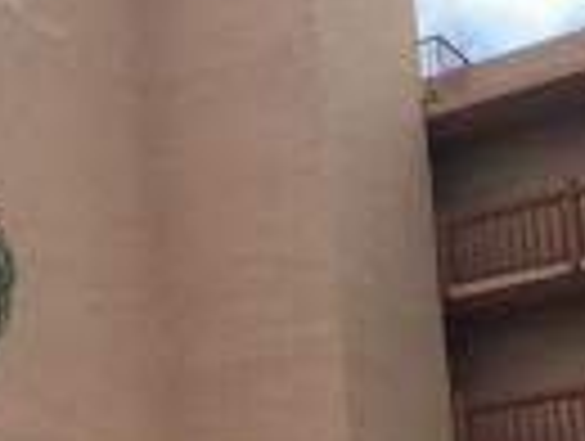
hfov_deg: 20.8
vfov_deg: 16.5
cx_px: -68
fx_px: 1507
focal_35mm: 89
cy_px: 382
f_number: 2.2
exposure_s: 1/793
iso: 25
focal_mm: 4.15
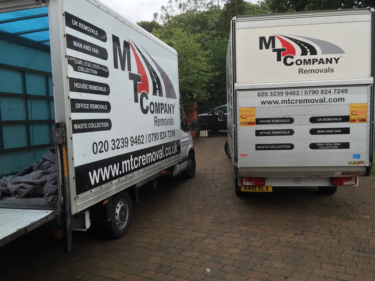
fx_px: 314
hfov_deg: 61.7
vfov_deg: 48.2
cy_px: 140
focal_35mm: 29
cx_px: 188
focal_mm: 4.15
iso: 32
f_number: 2.2
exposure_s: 1/282
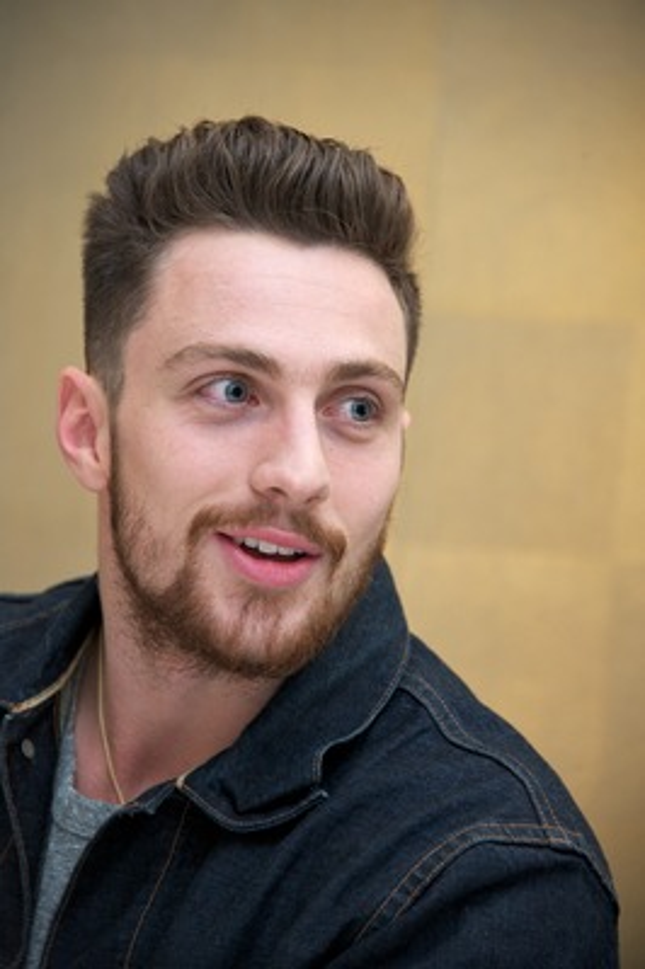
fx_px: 5653
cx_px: 322
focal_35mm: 210
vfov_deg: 9.8
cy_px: 484
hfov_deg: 6.5
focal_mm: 210
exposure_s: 1/60
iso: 800
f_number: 5.6
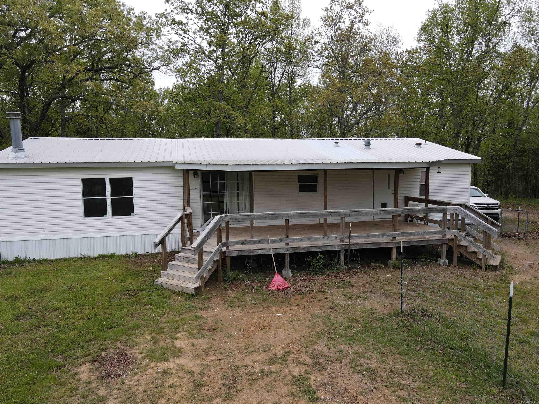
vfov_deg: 56.8
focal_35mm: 24
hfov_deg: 71.6
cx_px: 270
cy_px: 202
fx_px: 374
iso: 100
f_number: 2.8
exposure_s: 1/320
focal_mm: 4.5
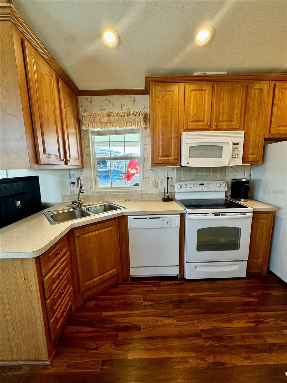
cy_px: 192
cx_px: 144
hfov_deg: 85.7
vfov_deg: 102.1
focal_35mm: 14
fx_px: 155
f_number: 2.2
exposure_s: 1/120
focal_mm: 2.22
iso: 125
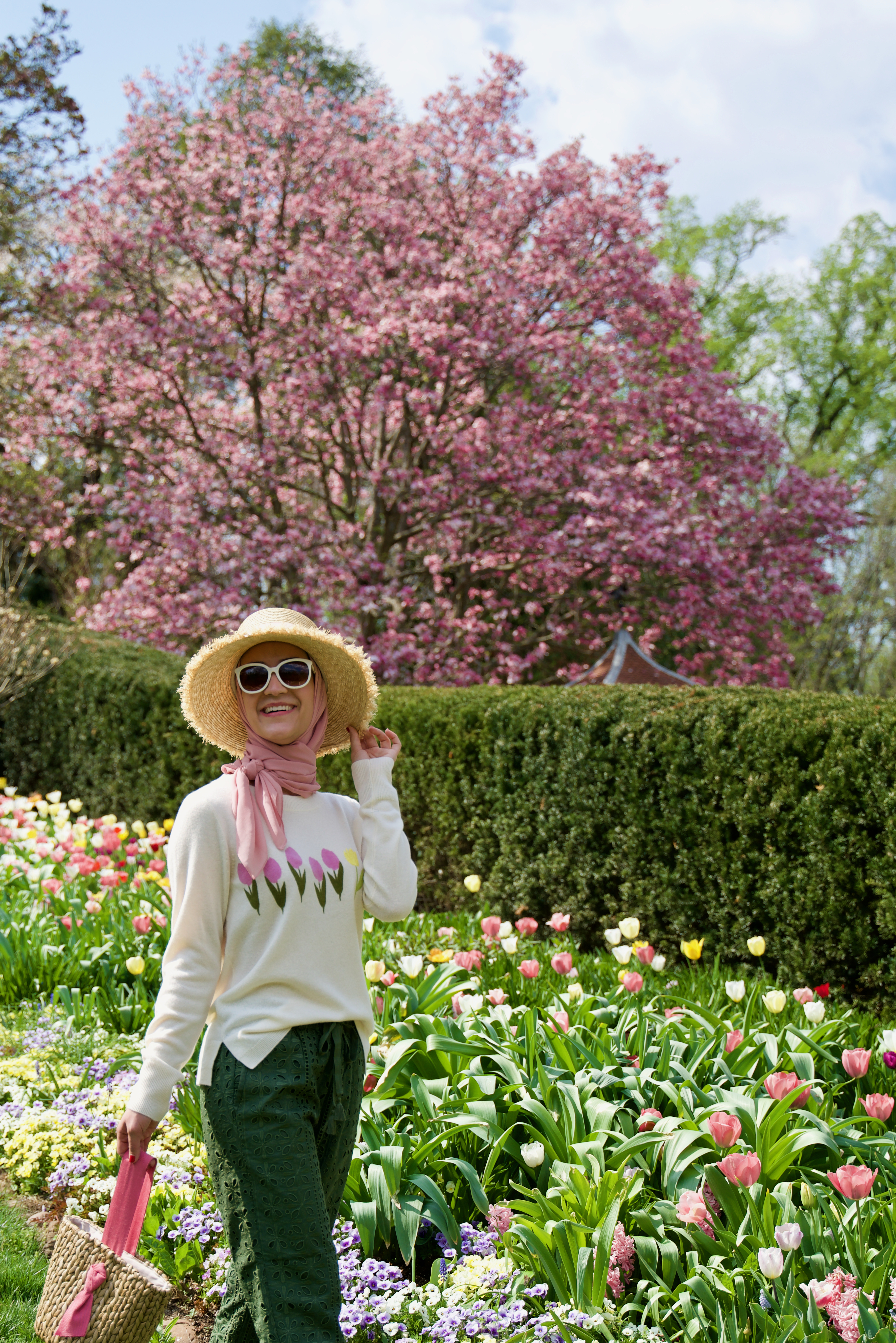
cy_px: 828
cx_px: 321
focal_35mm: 58
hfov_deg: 23.3
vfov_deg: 34.3
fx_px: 2164
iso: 100
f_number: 3.2
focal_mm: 40
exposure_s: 1/1250
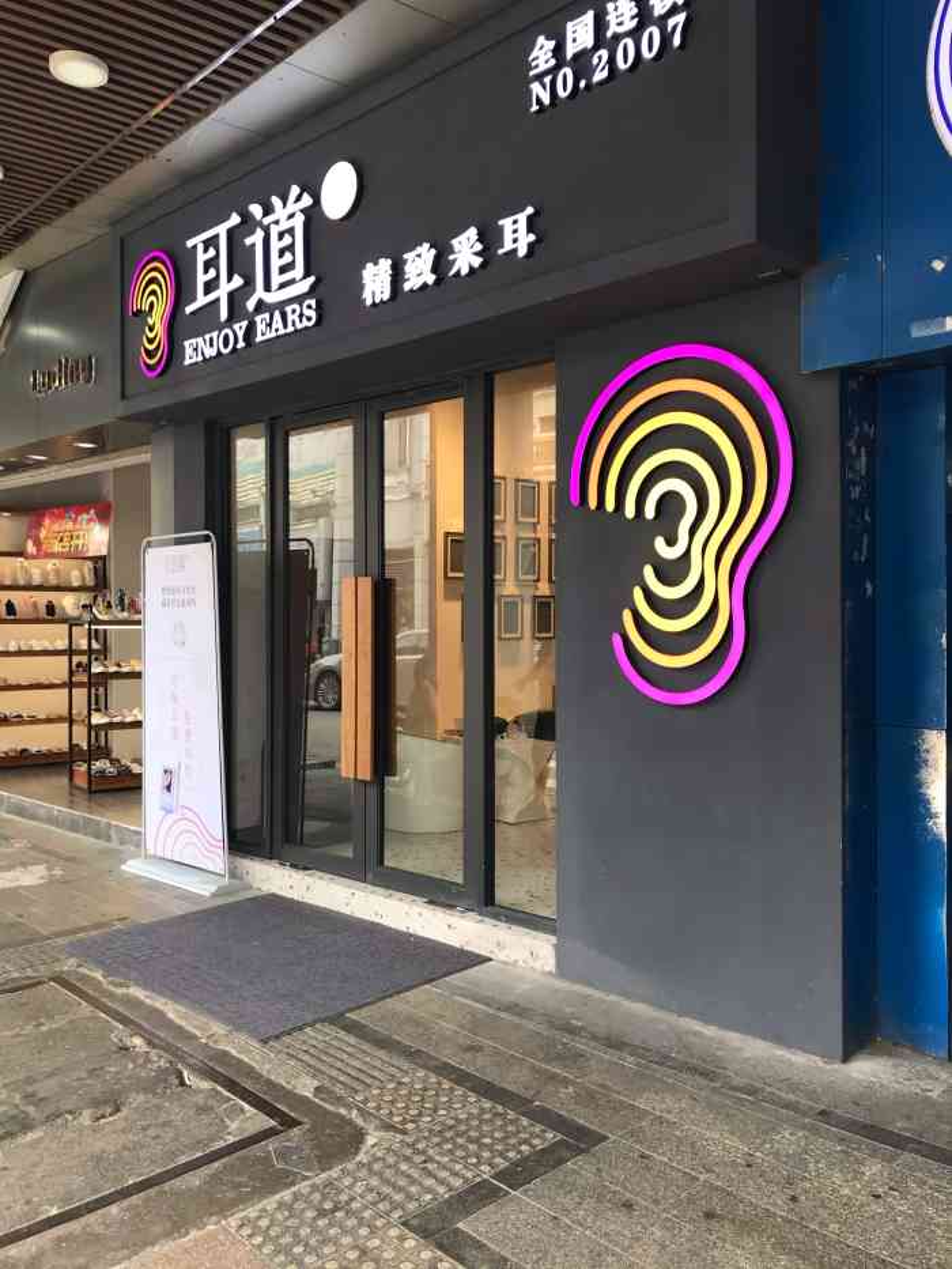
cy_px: 634
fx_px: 1026
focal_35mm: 28
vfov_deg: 63.4
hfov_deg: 49.8
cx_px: 476
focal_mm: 3.99
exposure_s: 1/120
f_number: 1.8
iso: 20
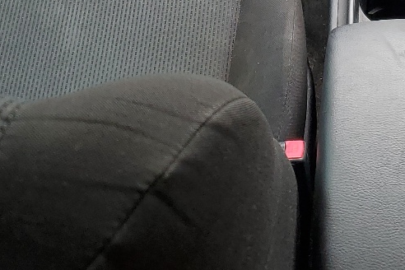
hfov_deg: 22.8
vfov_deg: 14.6
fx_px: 990
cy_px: -114
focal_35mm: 88
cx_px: 321
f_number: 1.5
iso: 50
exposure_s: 1/169
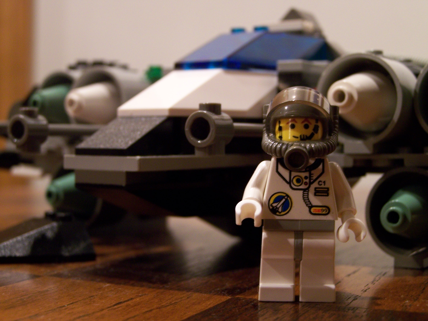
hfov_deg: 29.0
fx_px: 829
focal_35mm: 67
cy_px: 160
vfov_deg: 22.0
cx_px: 214
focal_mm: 11.1
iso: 160
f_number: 3.2
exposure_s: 1/5
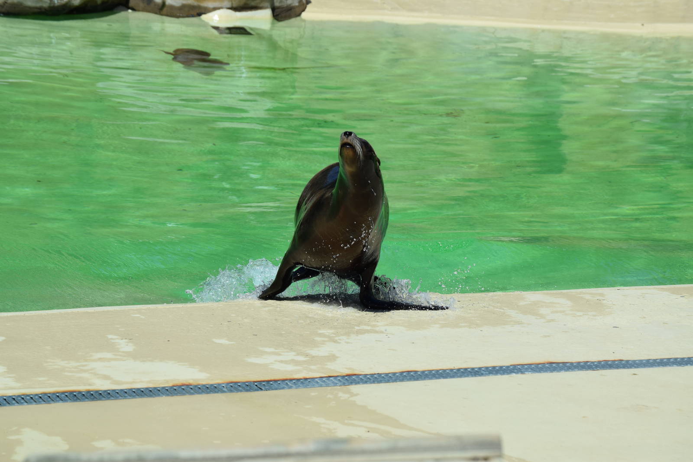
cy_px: 231
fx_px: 2599
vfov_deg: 10.2
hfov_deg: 15.2
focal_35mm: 135
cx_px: 346
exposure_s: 1/800
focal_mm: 90
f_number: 7.1
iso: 200
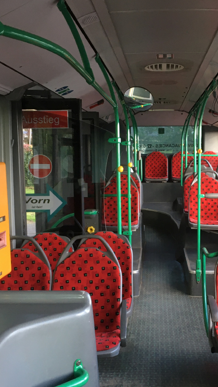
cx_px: 142
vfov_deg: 40.5
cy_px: 226
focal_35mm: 51
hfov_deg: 23.4
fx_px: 524
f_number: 2.2
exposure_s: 1/33
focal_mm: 4.15
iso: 80
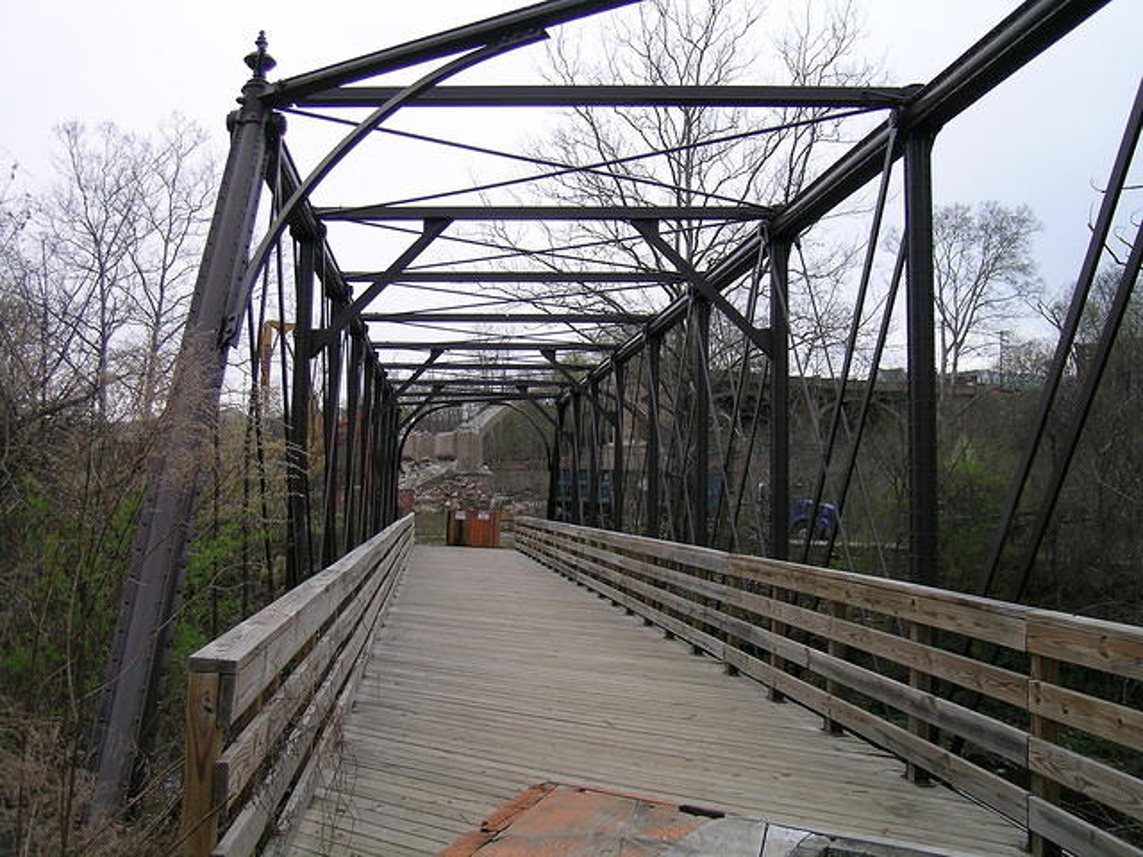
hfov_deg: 58.4
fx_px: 1024
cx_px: 572
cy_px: 428
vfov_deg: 45.4
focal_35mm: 31
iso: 50
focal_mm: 6.5
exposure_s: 1/66.6
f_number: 3.3
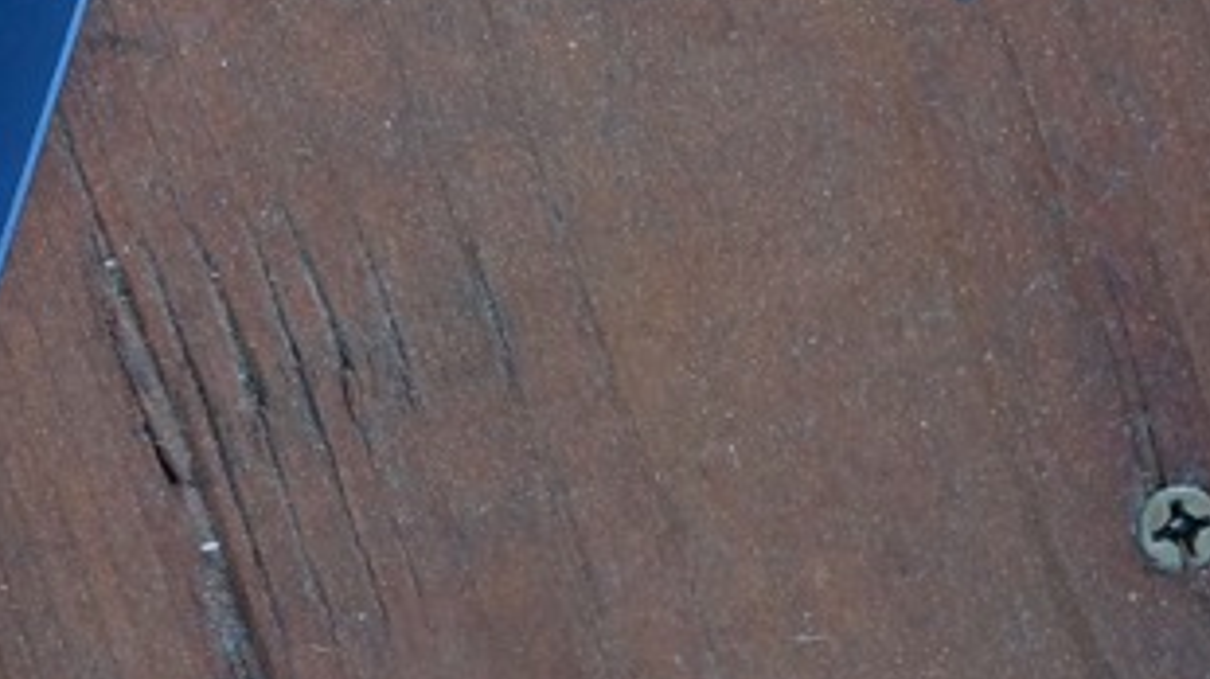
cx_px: -183
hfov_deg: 13.8
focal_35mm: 152
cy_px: -386
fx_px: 4874
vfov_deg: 7.8
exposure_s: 1/60
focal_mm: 30
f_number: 5.6
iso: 1600
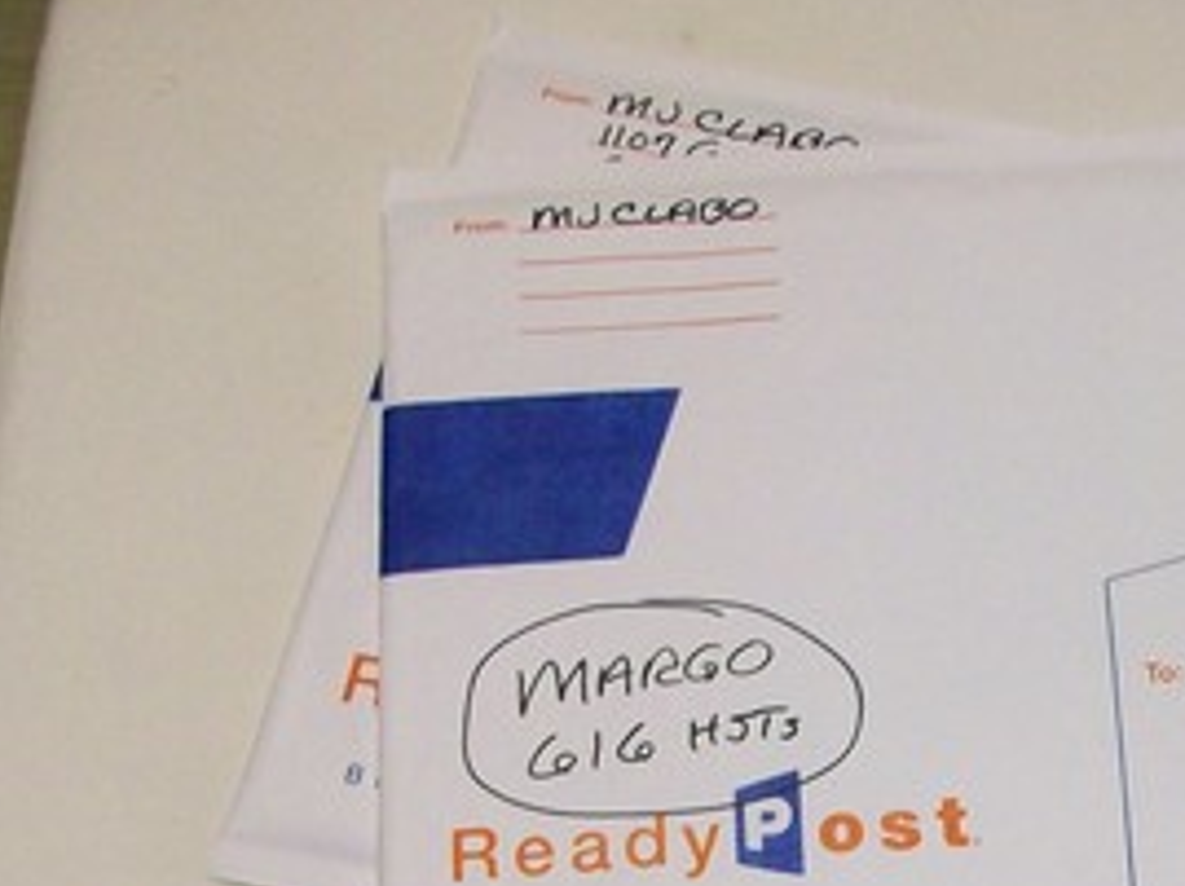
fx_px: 2769
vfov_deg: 17.4
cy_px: 1023
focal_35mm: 81
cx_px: 1053
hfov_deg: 23.5
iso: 160
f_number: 2.8
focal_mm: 5.7
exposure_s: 1/112
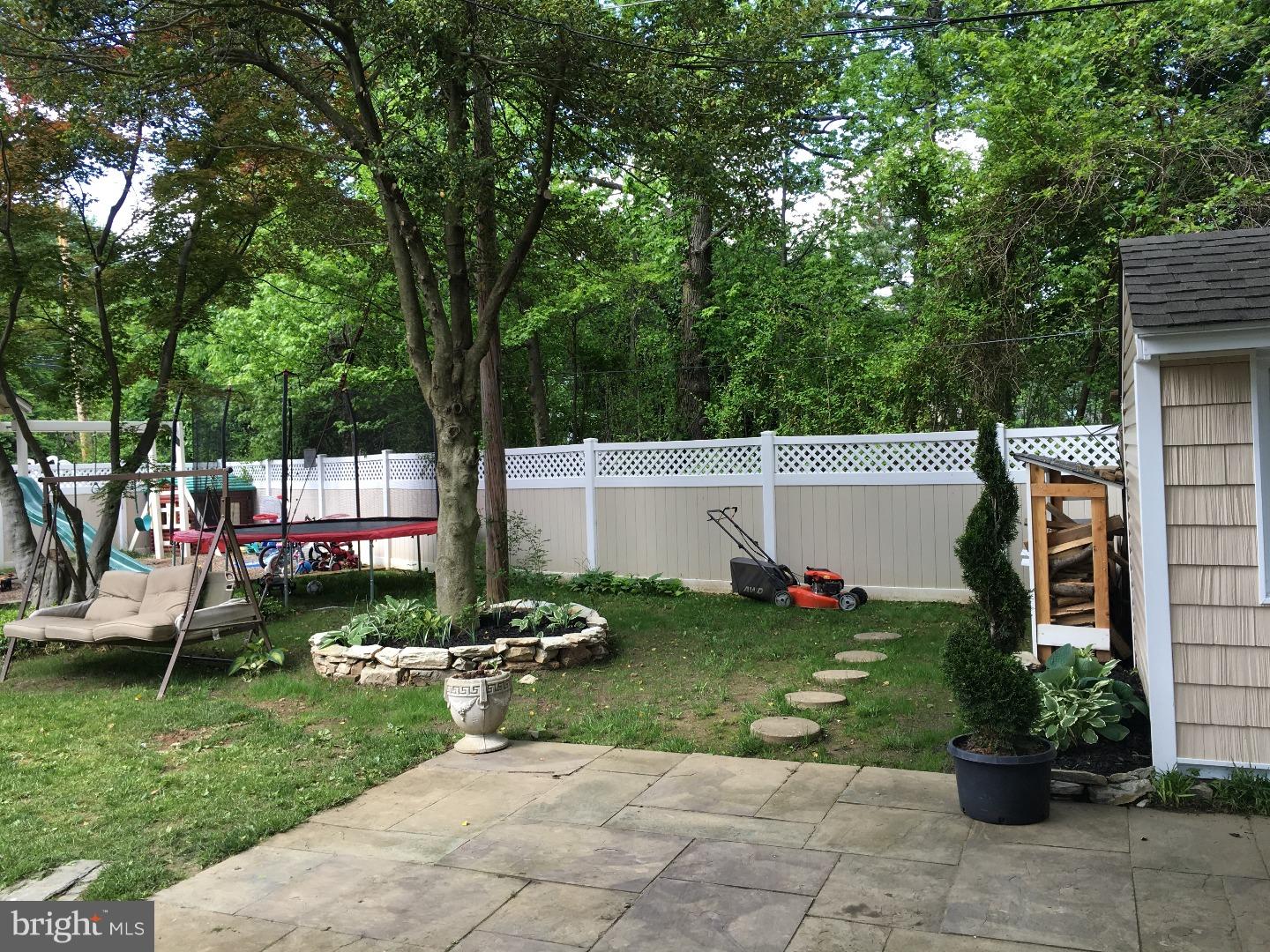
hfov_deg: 61.7
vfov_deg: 48.2
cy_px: 476
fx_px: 1064
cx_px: 635
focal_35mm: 29
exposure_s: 1/155
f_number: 2.2
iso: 25
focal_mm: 4.15
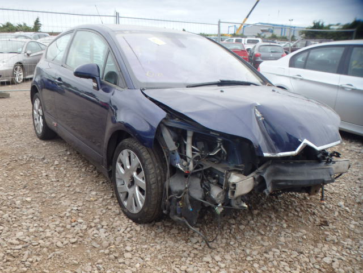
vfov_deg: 41.8
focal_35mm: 34
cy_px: 136
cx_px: 182
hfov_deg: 54.0
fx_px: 357
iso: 125
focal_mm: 6.1
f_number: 4.4
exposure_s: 1/100
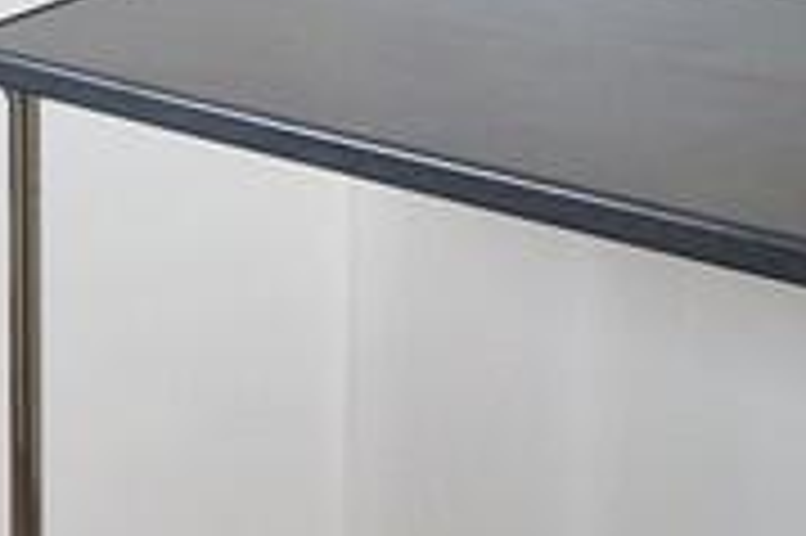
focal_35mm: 86
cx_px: -486
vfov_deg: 14.0
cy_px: -435
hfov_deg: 19.7
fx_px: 1924
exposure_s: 1/20
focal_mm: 10
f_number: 4.5
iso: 100
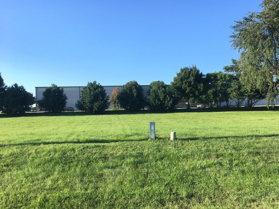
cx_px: 140
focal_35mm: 29
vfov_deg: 48.2
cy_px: 104
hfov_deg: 61.7
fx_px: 234
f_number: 2.2
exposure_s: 1/545
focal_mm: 4.15
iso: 25
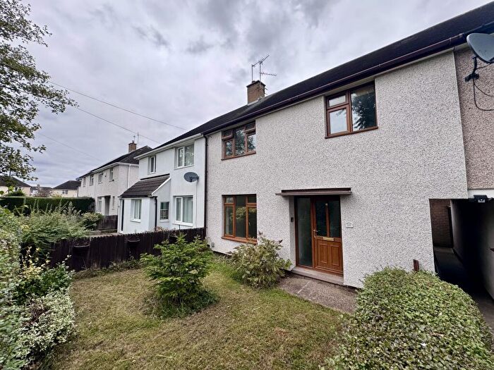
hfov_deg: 102.1
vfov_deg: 85.7
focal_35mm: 14
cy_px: 185
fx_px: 200
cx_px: 247
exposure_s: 1/320
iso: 40
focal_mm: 2.22
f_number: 2.2
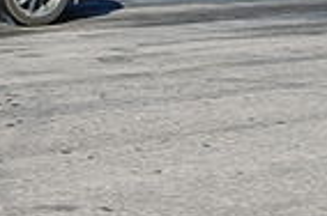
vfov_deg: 9.1
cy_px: -37
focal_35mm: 149
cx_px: -23
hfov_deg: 13.6
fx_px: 1350
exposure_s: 1/320
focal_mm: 22
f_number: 9
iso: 200
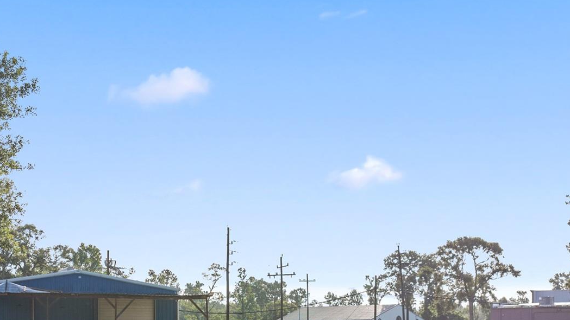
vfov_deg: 22.6
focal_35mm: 51
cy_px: 316
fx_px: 771
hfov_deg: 40.4
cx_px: 228
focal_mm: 12.29
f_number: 2.8
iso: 100
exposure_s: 1/1000
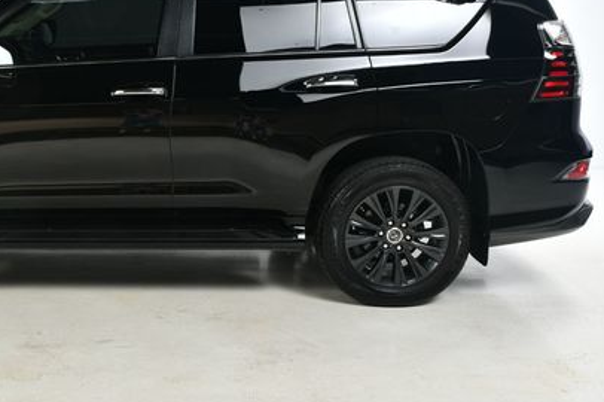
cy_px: 158
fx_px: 872
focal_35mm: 52
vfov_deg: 25.9
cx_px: 138
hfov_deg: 37.1
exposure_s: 1/160
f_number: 10
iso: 100
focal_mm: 22
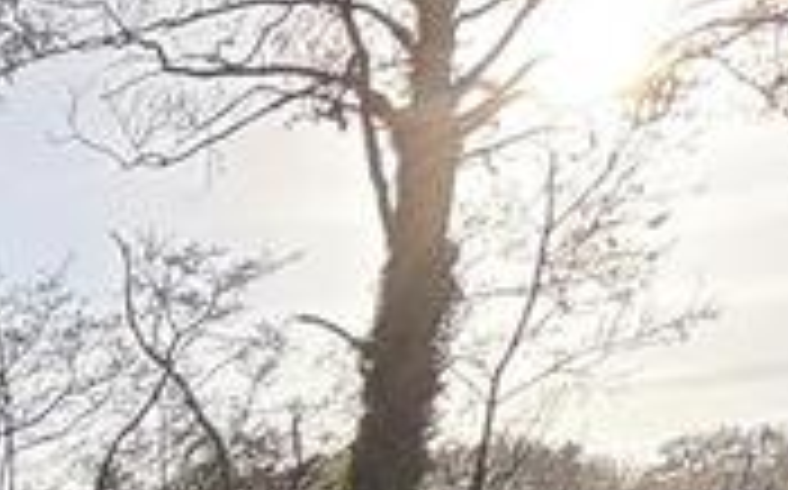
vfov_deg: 12.8
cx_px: -725
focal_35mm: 76
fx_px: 1631
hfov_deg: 18.9
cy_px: 1209
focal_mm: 2.22
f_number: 2.2
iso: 40
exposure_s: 1/309
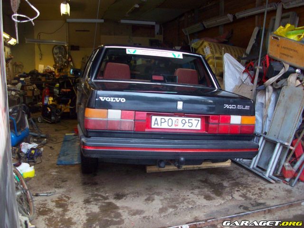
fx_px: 299
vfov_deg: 41.8
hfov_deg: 54.0
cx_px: 152
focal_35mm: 34
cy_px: 114
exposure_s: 1/60
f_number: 2.8
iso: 160
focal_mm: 5.7
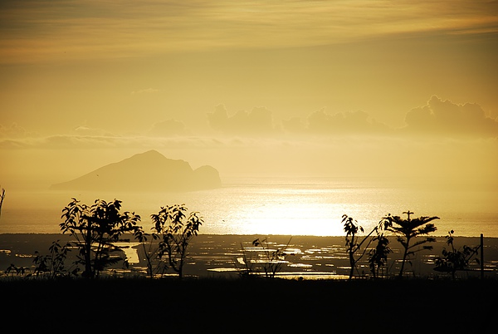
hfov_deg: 13.0
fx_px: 2182
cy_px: 167
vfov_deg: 8.7
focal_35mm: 158
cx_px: 249
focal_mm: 105
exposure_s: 1/1600
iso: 100
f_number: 5.6
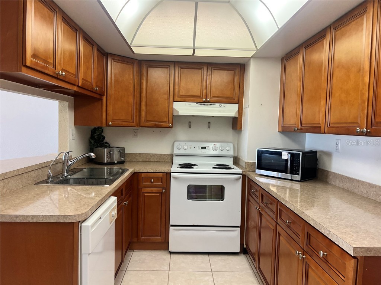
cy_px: 142
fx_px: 286
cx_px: 190
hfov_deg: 67.3
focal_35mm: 26
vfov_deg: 53.1
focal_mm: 5.7
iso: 125
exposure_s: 1/120
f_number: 1.5
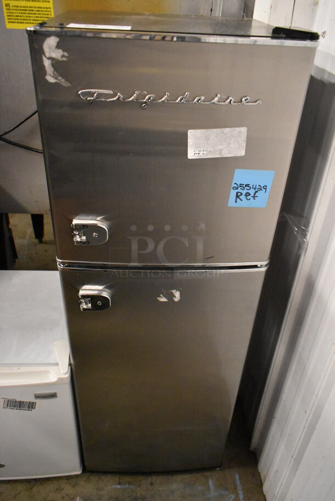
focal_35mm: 27
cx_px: 168
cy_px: 250
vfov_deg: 67.3
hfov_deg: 48.0
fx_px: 376
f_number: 3.5
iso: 7200
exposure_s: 1/125
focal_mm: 18
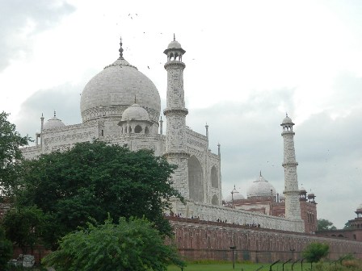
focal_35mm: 57
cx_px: 181
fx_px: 596
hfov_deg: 33.8
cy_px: 136
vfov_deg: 25.7
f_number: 3.8
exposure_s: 1/250
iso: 110
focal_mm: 10.2
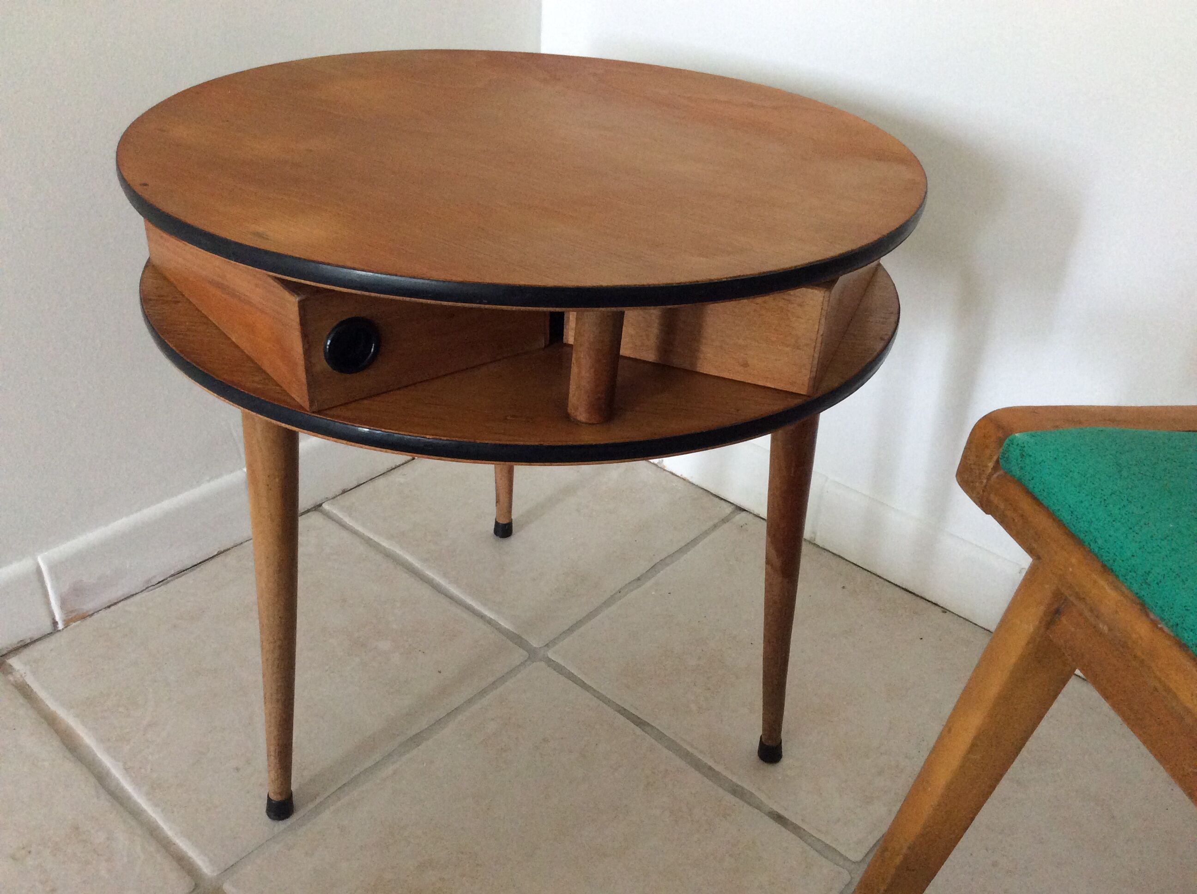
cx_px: 598
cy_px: 447
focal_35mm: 32
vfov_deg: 44.1
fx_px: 1105
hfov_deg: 56.9
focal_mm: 3.3
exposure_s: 1/25
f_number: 2.4
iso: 160
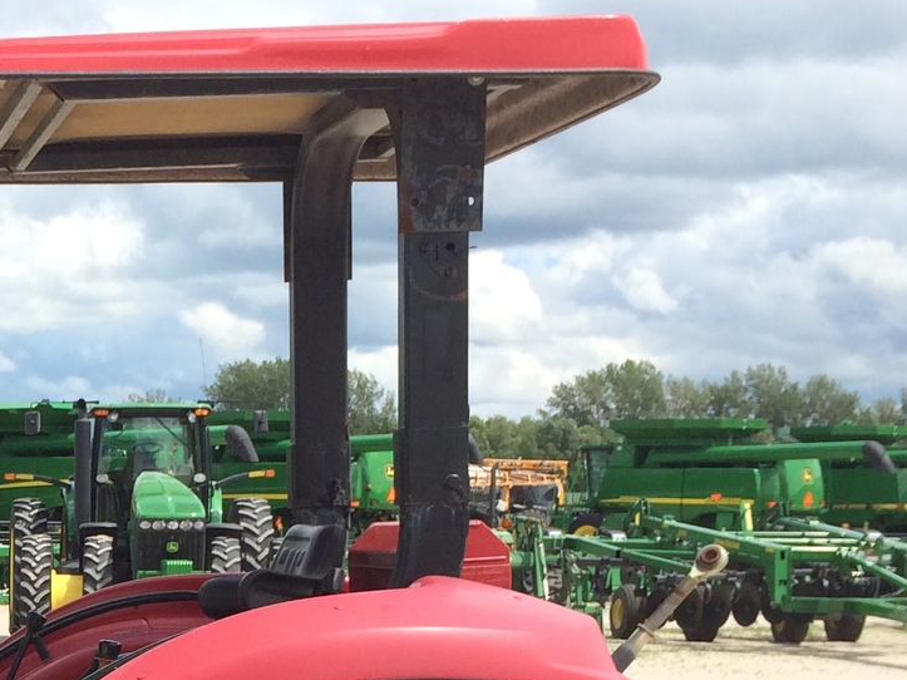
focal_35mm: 85
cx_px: -143
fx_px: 2227
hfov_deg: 21.6
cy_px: 808
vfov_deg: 16.7
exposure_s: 1/1786
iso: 32
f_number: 2.2
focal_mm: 4.12
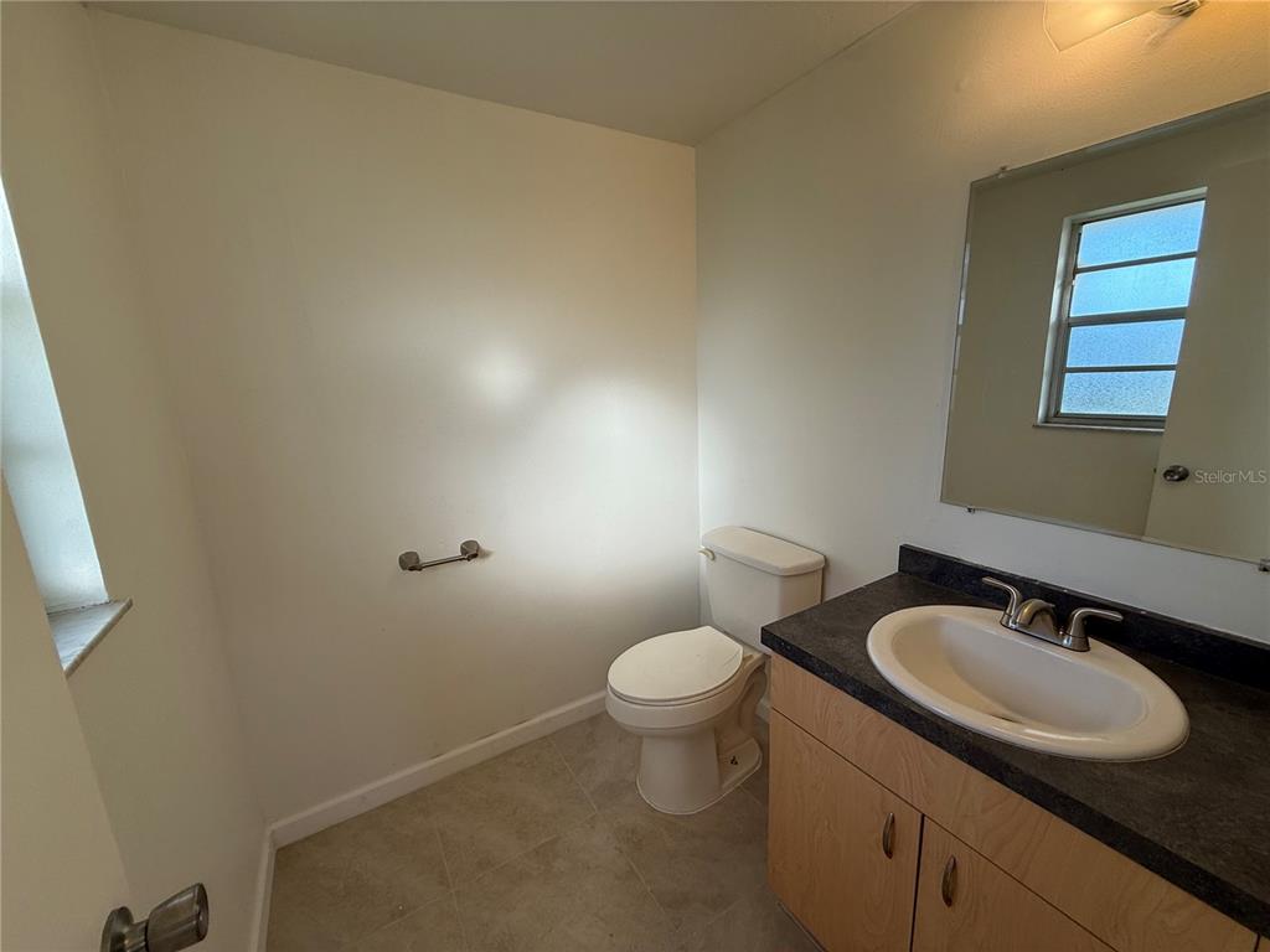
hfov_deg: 102.1
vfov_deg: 85.7
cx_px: 635
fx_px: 514
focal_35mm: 14
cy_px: 476
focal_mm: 2.22
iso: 50
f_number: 2.2
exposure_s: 1/124
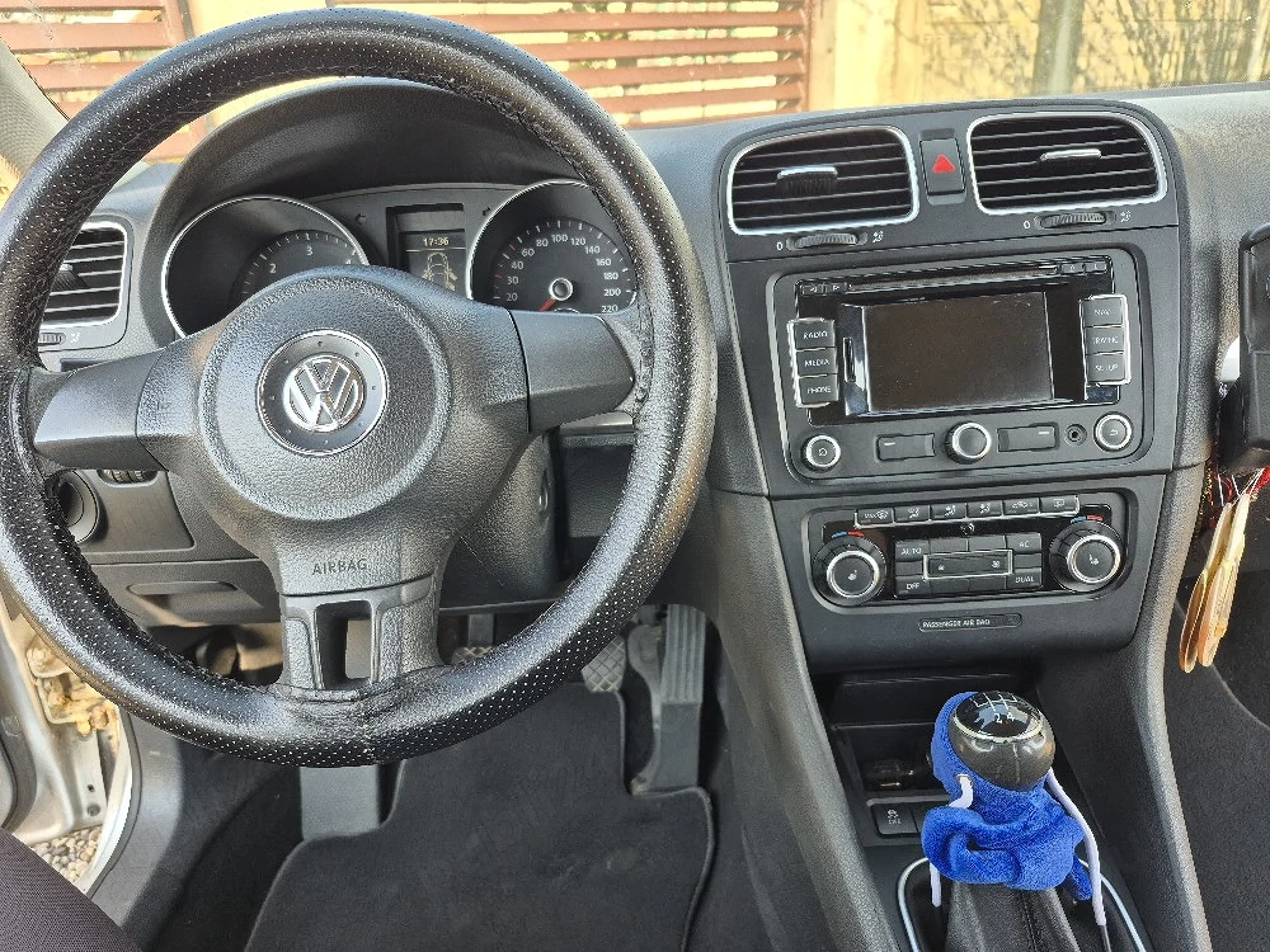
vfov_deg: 58.9
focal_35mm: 23
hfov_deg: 73.9
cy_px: 476
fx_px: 844
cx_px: 635
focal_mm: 5.4
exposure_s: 1/182
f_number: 1.8
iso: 64
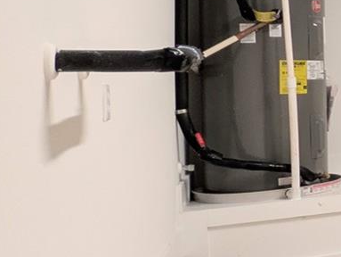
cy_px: 58
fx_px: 631
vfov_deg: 22.7
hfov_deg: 15.0
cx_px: 831
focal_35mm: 64
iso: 71
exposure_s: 1/15
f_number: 1.7
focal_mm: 2.02
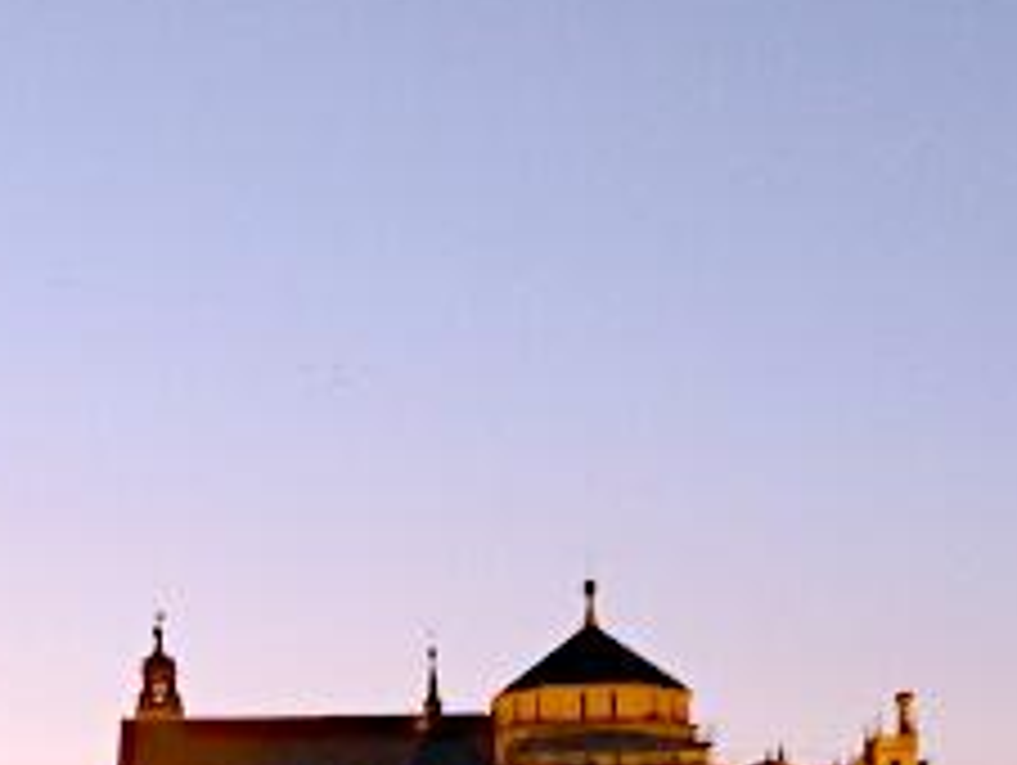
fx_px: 3588
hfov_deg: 16.0
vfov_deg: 11.0
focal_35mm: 122
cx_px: 189
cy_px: 1562
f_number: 3
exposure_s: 1/20
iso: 400
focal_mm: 4
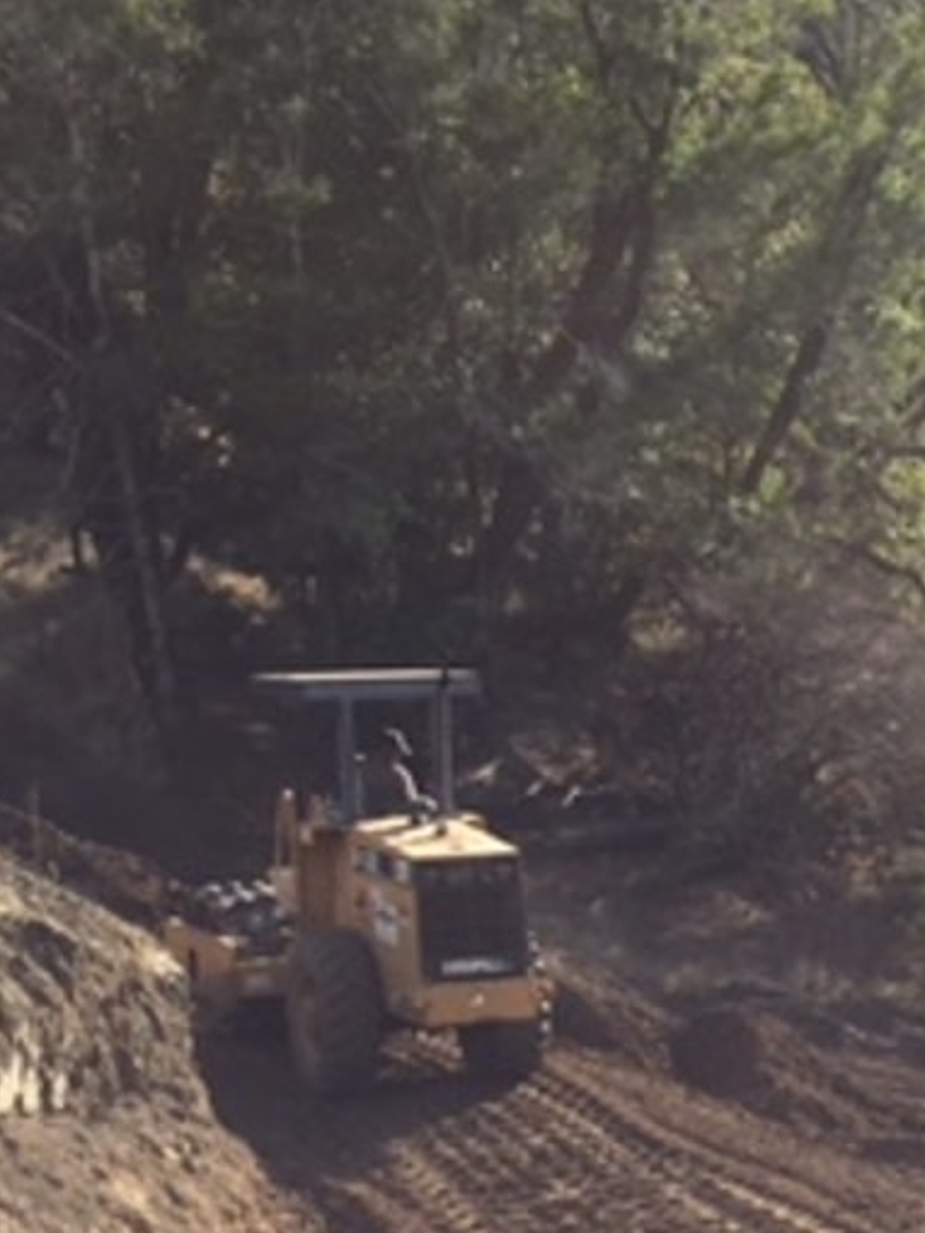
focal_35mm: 76
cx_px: 844
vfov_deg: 24.7
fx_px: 2707
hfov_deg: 19.0
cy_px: 1172
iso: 32
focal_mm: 4.15
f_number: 2.2
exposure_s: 1/860
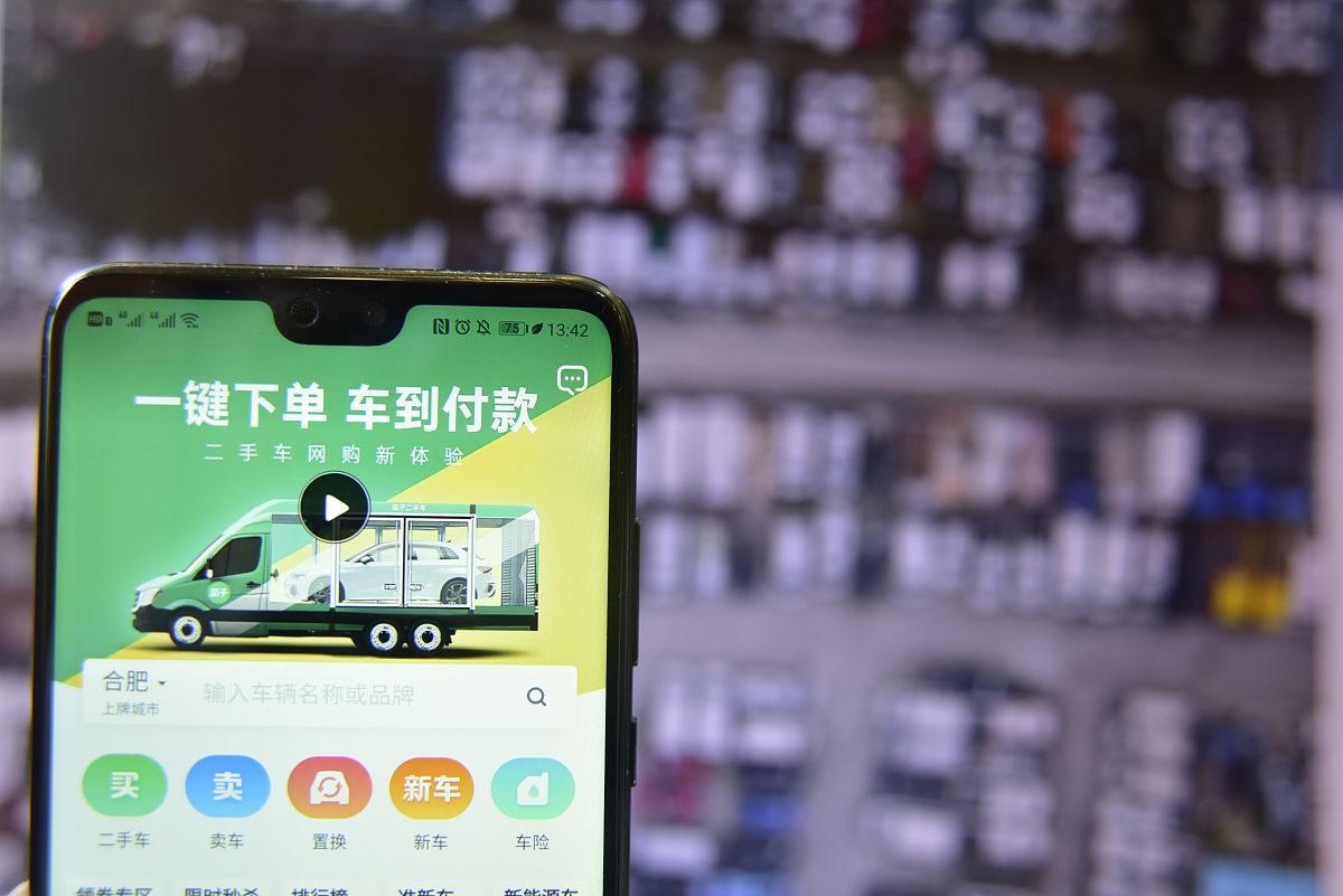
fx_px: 1493
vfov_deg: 33.4
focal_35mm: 40
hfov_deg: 48.4
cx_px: 672
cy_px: 448
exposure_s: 1/160
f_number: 4
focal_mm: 40
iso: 1000
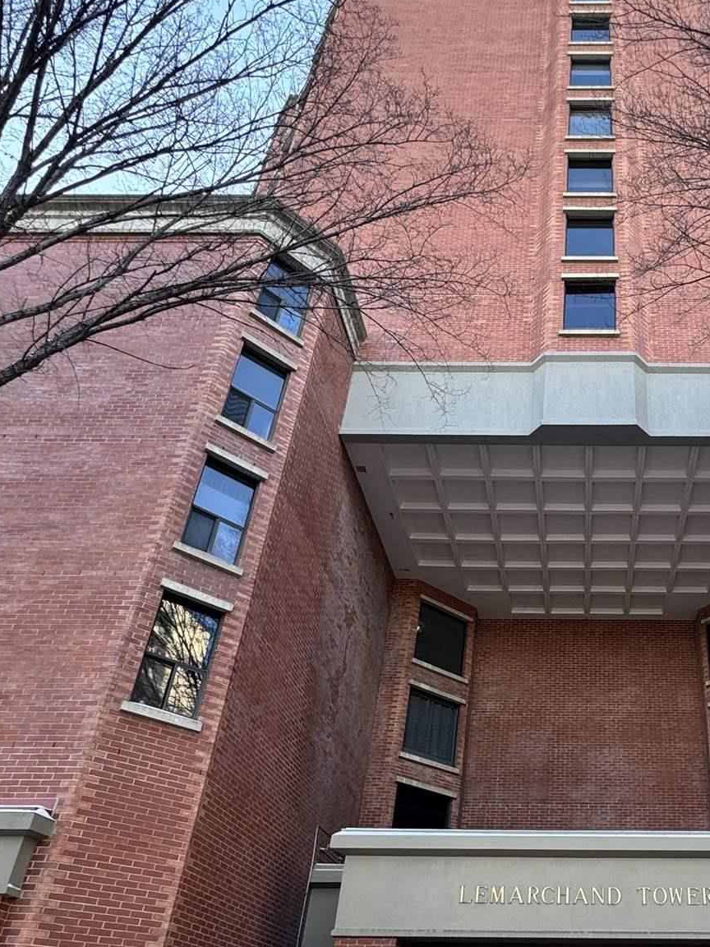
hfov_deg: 46.7
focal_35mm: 28
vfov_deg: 60.9
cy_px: 677
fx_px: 766
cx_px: 583
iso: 50
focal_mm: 2.22
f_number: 2.2
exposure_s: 1/99
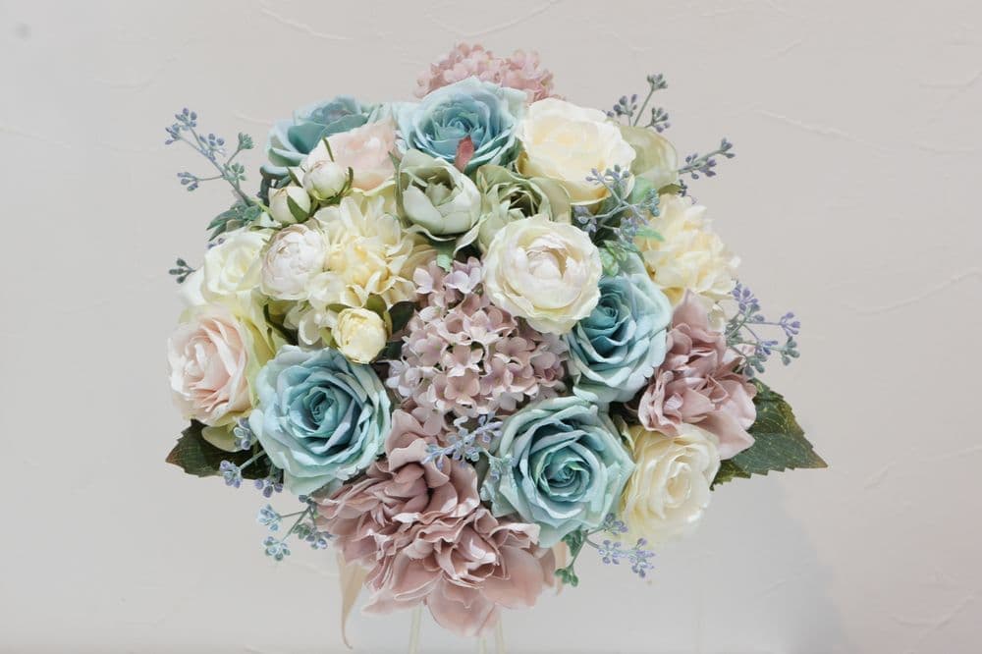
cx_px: 491
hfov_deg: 25.1
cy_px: 327
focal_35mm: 81
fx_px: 2209
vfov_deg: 16.8
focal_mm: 54
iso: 200
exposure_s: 1/3
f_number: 9
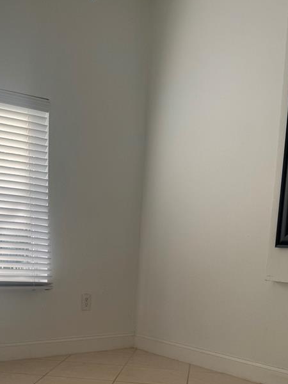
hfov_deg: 30.2
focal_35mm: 48
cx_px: 119
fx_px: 532
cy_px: 346
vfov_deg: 37.1
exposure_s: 1/178
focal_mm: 6.76
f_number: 1.78
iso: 64
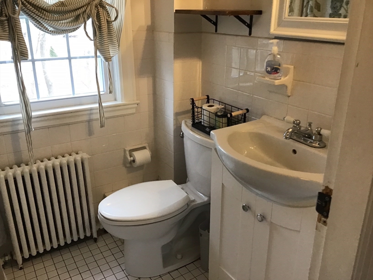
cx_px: 186
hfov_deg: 58.4
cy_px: 140
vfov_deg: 45.4
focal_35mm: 31
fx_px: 334
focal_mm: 3.3
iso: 100
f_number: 2.4
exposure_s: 1/30
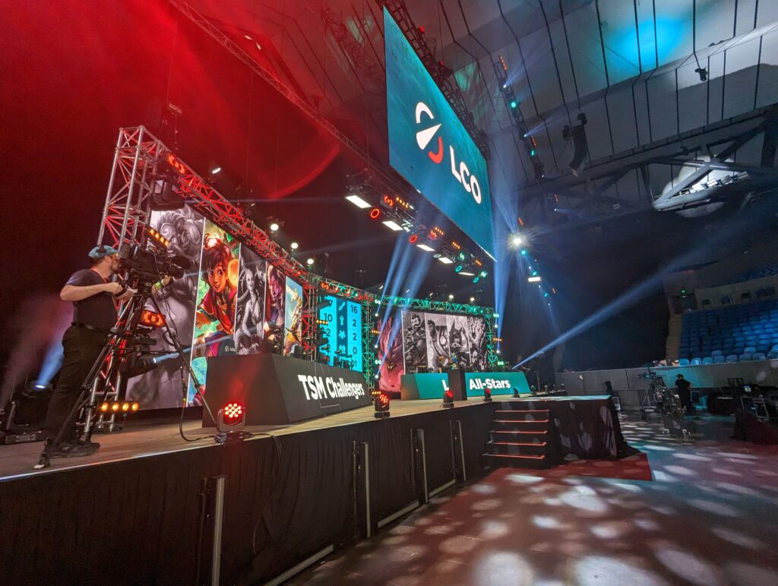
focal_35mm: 16
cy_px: 293
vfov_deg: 78.2
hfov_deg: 94.4
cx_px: 389
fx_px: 360
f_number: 2.2
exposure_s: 1/67.6
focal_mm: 2.35
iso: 133
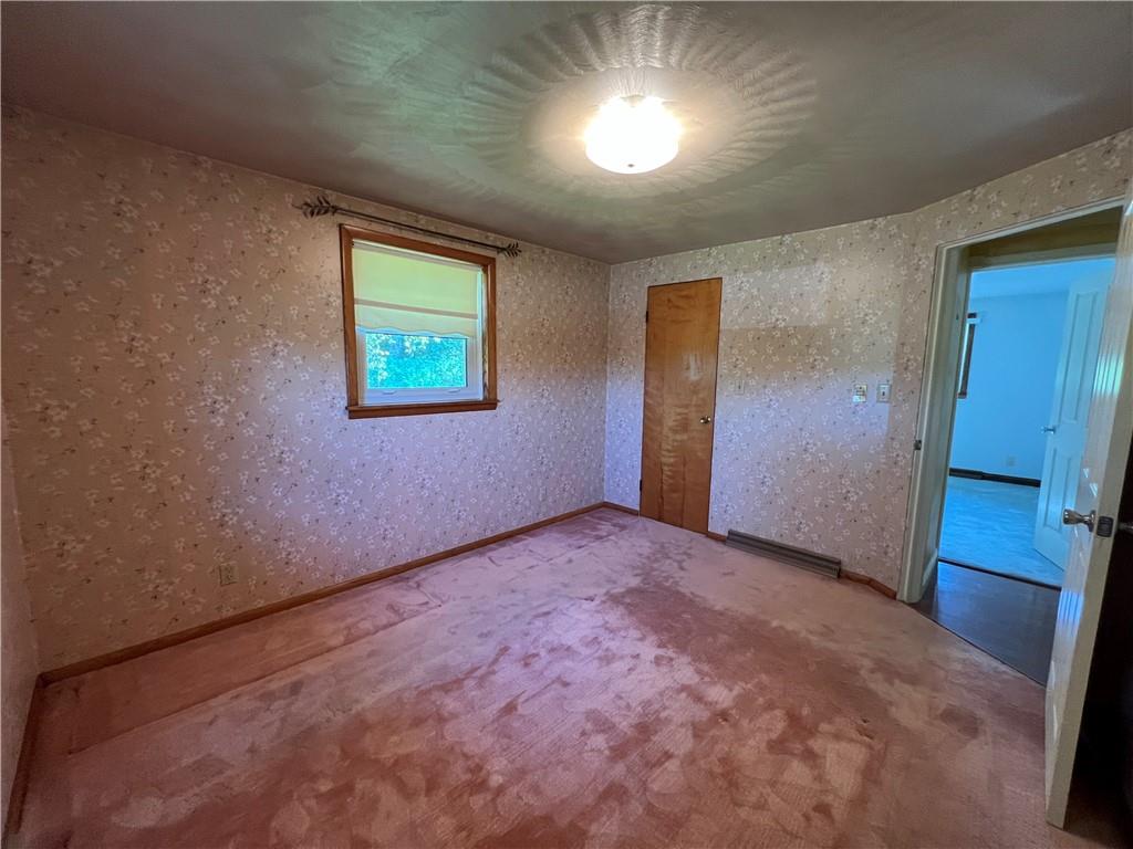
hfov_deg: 106.2
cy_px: 424
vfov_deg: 89.9
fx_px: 425
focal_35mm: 13
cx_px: 566
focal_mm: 1.57
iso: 320
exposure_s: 1/60
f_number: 1.8
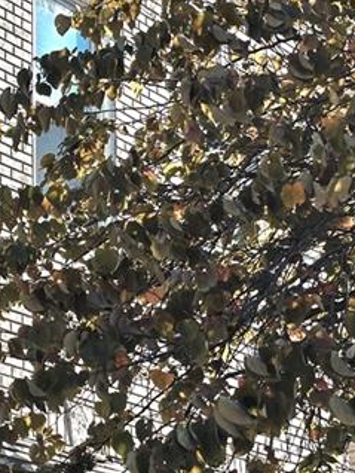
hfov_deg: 13.1
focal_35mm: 111
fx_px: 1516
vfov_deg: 17.7
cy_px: 299
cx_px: -52
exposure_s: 1/455
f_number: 1.7
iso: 12
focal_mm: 6.3
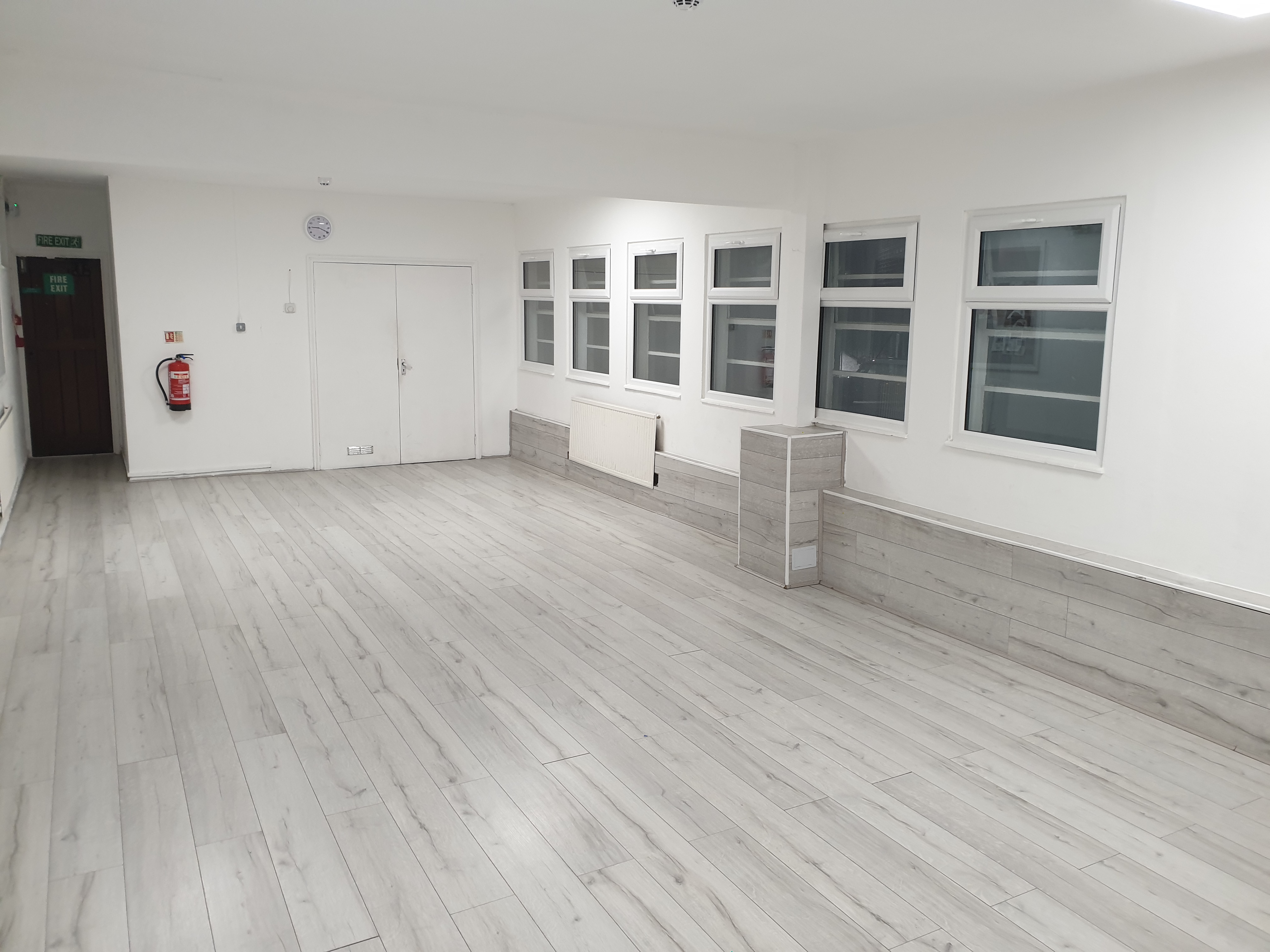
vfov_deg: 53.1
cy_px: 476
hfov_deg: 67.3
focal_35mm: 26
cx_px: 635
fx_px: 954
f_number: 2.4
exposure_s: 1/50
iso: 160
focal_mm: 4.3
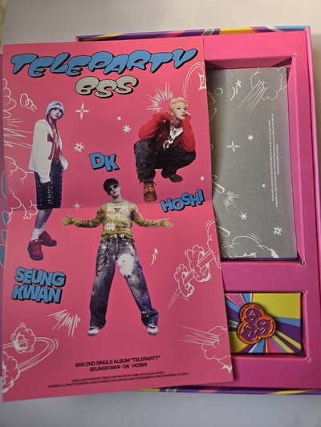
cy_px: 214
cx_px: 160
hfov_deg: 58.9
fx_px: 284
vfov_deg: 73.9
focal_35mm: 23
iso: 25
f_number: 1.8
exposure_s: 1/123
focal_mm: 5.4
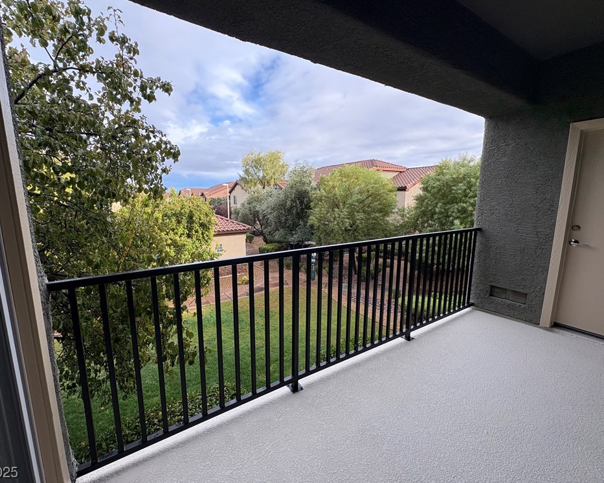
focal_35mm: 15
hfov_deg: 96.7
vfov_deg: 84.0
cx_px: 284
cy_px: 238
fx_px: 268
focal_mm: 2.22
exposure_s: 1/384
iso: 50
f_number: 2.2
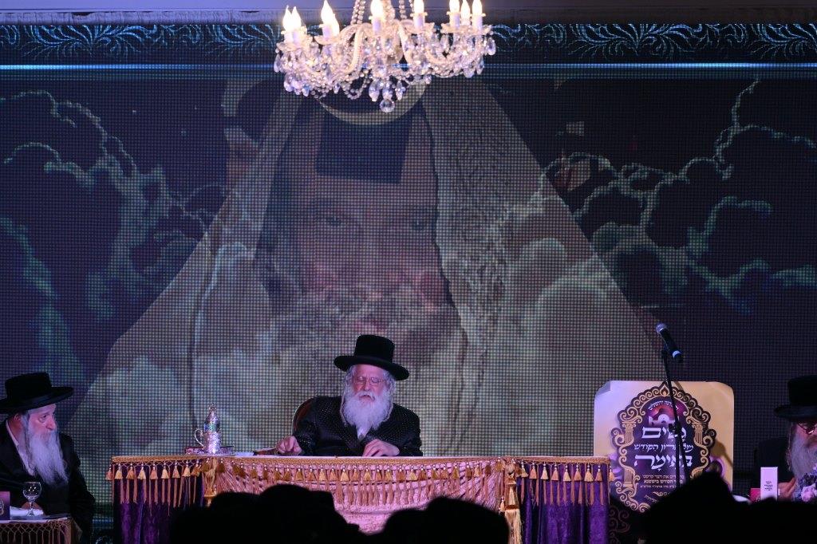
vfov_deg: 7.6
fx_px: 4083
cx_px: 408
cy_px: 272
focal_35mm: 180
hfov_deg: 11.4
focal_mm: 120
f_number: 4
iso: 200
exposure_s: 1/125
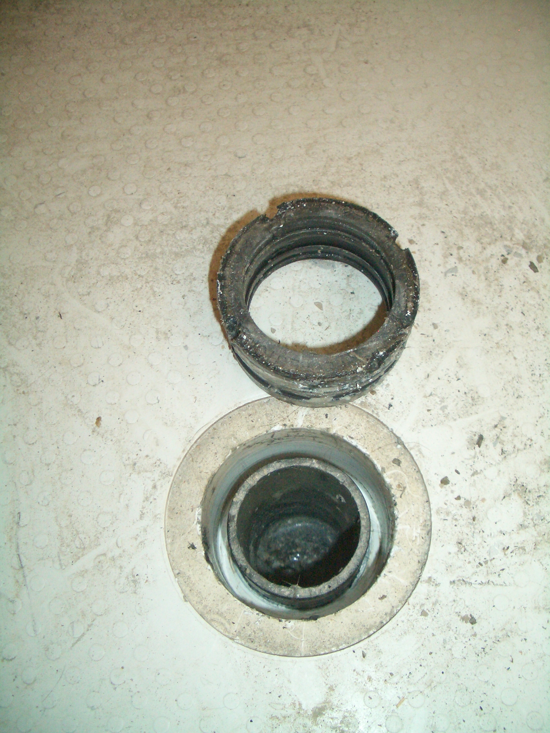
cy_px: 366
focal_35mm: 35
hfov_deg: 40.7
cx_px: 275
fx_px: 741
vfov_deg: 52.6
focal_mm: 5.8
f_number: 2.6
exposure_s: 1/60
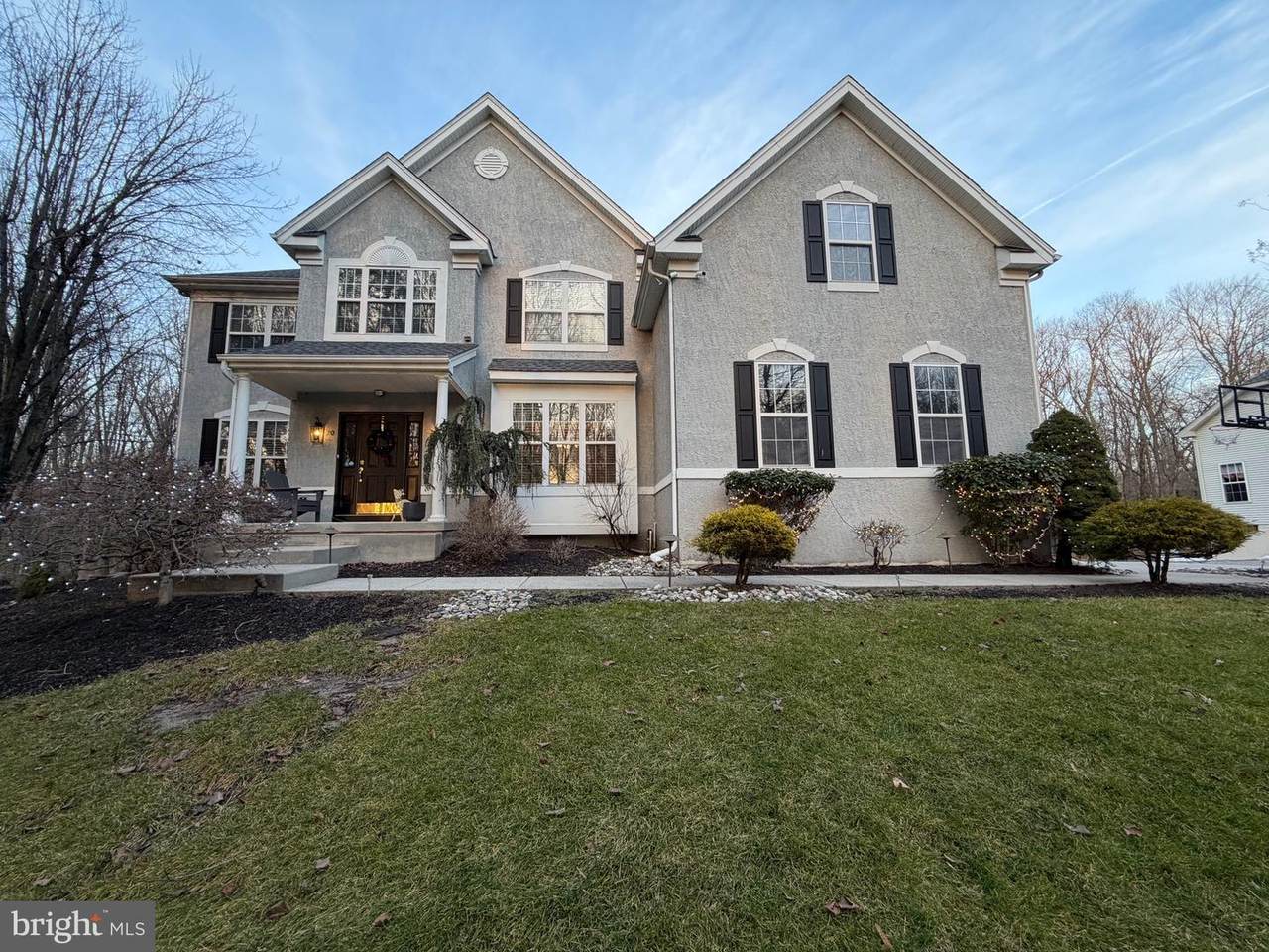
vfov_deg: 85.7
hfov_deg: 102.1
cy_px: 476
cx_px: 634
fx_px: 513
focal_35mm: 14
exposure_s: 1/121
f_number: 2.2
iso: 125
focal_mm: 2.22
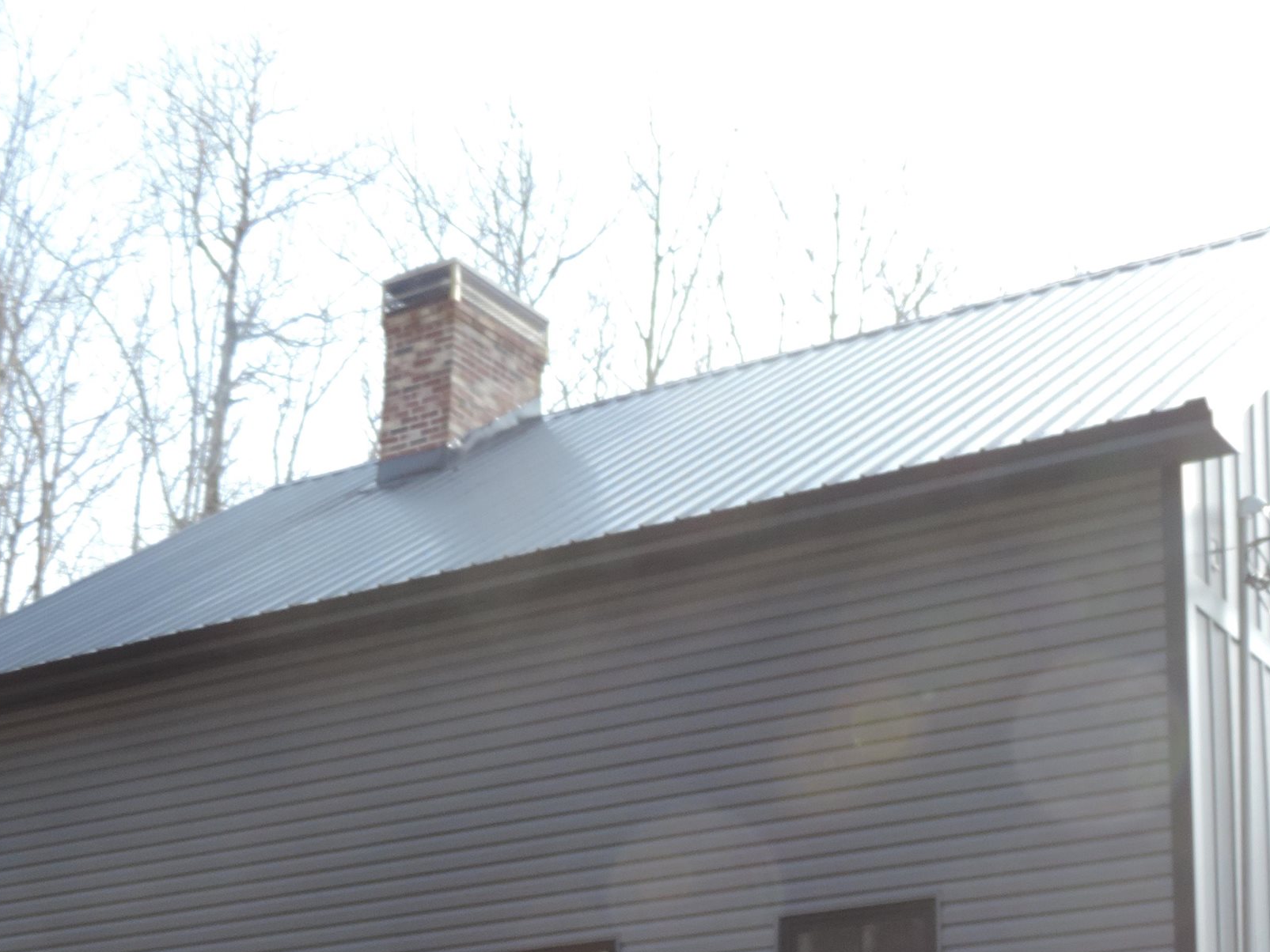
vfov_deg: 21.4
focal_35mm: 67
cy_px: 872
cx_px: 722
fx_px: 2458
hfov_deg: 28.9
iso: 80
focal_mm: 6.2
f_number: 3.3
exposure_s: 1/200
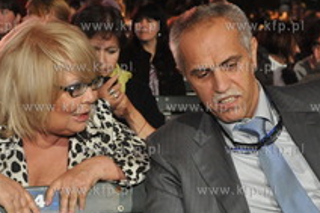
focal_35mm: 68
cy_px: 169
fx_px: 604
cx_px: 174
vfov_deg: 19.8
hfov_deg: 29.7
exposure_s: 1/125
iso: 3200
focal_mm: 36
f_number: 5.6
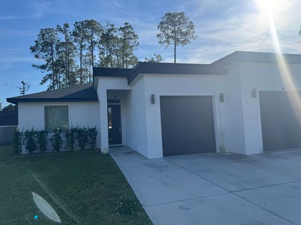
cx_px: 150
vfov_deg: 56.8
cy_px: 112
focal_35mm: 24
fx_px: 209
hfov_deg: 71.6
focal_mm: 6.76
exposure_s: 1/4608
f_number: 1.78
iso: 80
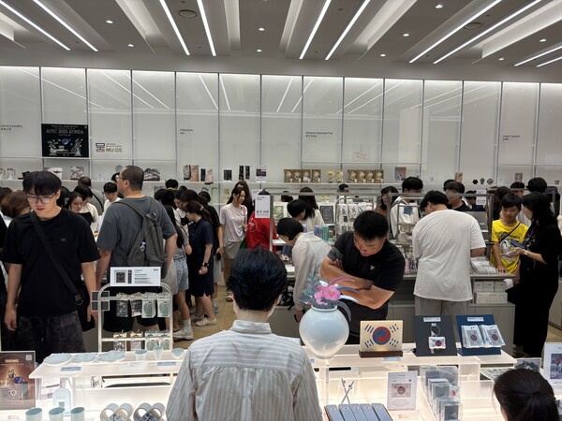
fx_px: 422
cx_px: 281
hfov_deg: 67.3
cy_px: 210
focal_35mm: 26
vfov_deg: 53.1
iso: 40
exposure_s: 1/120
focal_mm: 5.96
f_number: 1.6
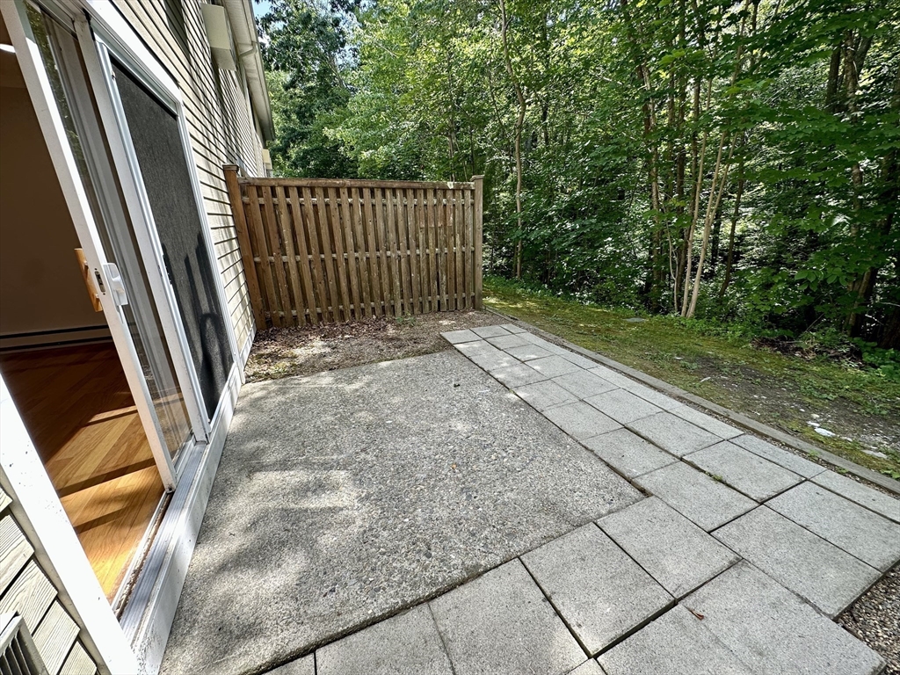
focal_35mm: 14
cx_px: 450
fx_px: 364
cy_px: 338
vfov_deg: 85.7
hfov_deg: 102.1
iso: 40
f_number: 2.2
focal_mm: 2.22
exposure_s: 1/336
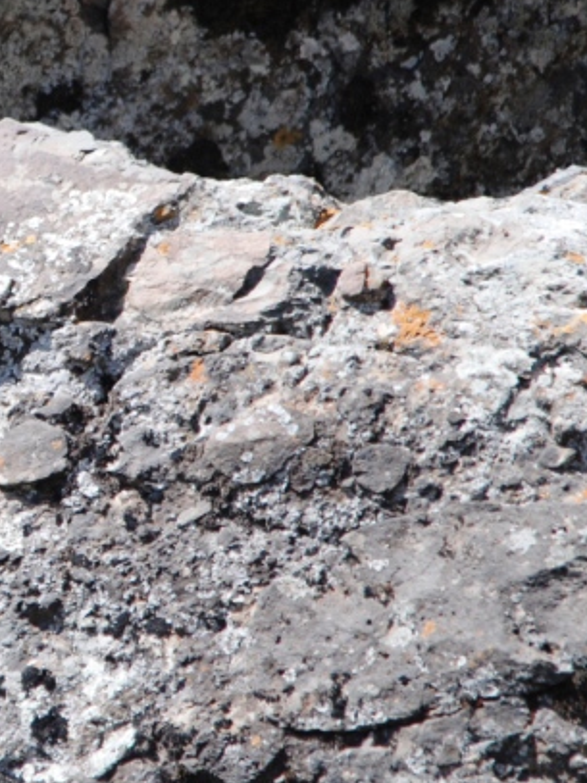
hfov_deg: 0.8
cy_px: 280
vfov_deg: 1.1
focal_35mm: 1818
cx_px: -227
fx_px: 41126
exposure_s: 1/500
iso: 400
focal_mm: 500
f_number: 6.3
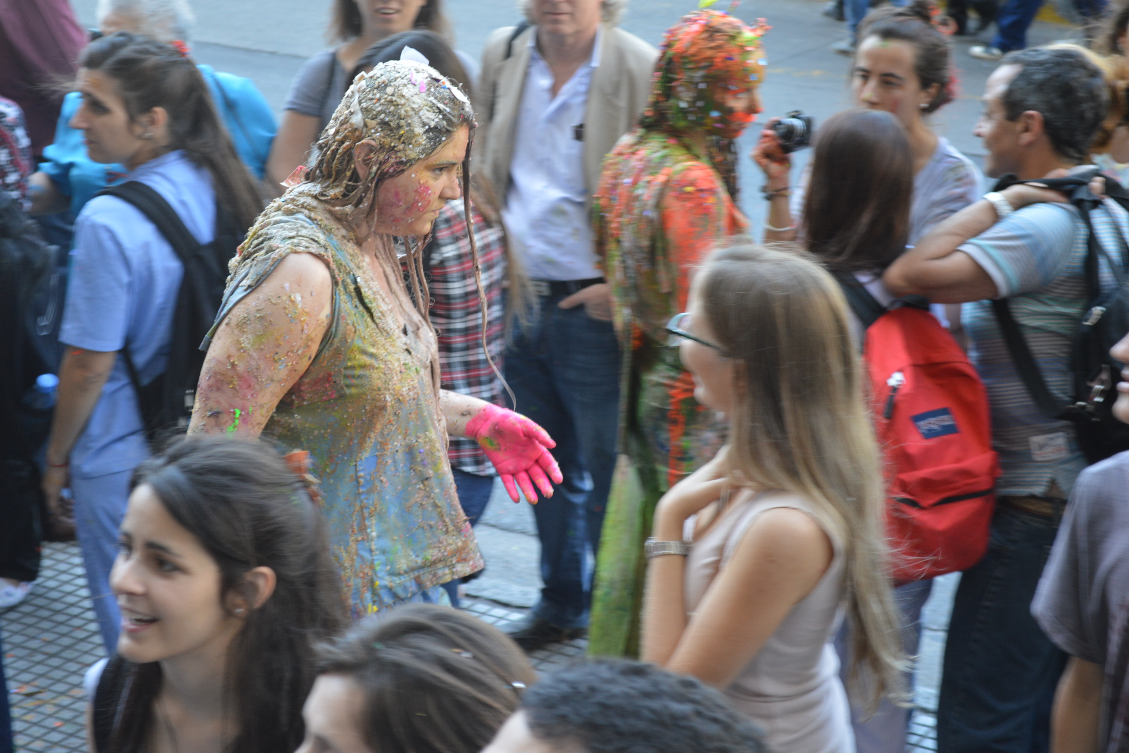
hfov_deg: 24.3
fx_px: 2619
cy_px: 376
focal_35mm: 84
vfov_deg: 16.4
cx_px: 560
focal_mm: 55
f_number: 5.6
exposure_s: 1/80
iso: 400
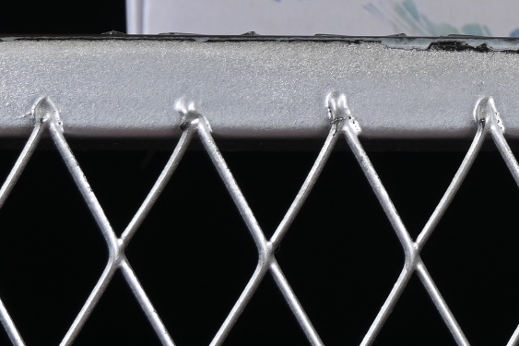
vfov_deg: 3.6
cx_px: 1112
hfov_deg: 5.4
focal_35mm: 371
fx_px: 5347
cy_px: -487
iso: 160
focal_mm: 50
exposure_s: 1/80
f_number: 8
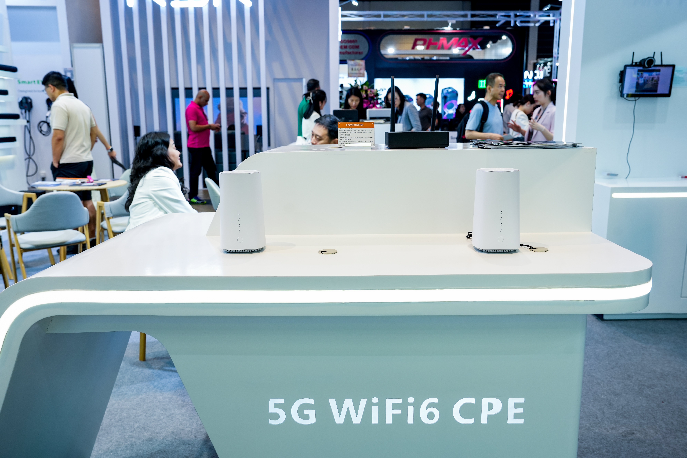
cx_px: 344
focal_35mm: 30
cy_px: 229
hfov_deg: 61.9
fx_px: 572
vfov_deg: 43.6
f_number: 5.6
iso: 500
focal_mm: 30
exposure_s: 1/80
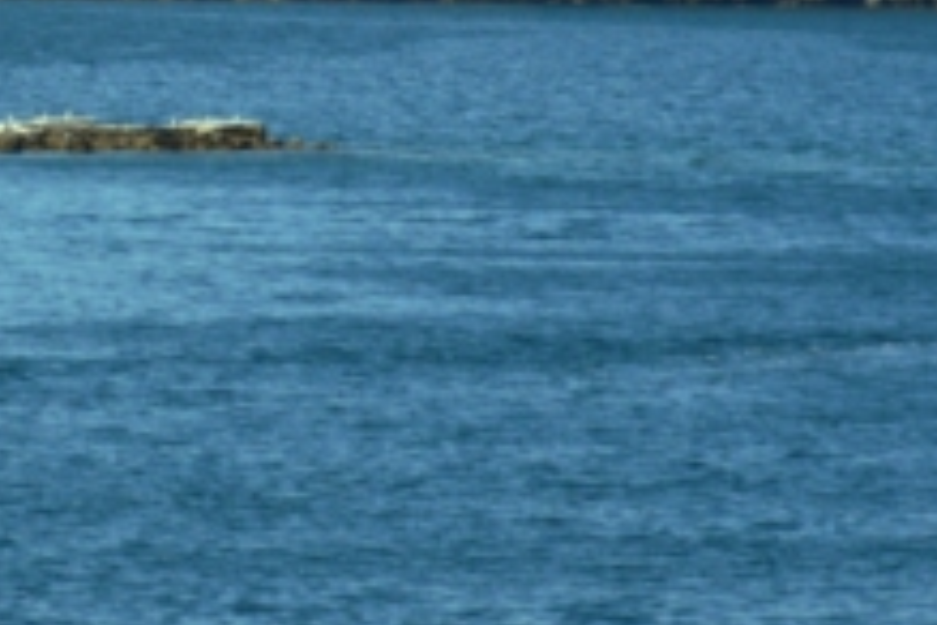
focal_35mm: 562
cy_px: -306
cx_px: -988
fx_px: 14626
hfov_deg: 3.6
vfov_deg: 2.4
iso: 200
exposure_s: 1/160
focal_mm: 80
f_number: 16
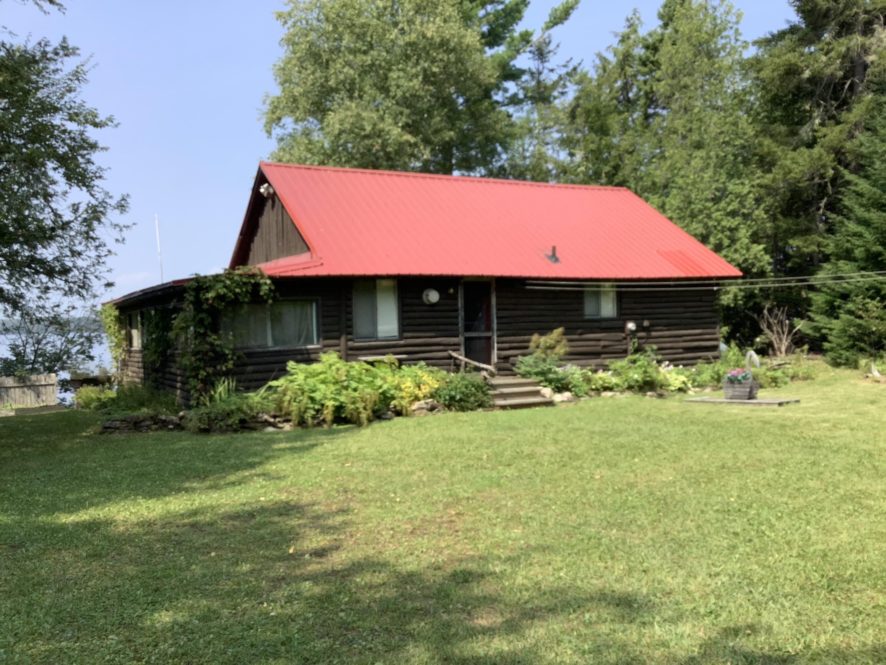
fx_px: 793
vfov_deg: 45.4
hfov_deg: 58.4
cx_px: 443
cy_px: 332
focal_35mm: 31
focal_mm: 3.3
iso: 25
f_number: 2.4
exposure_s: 1/668
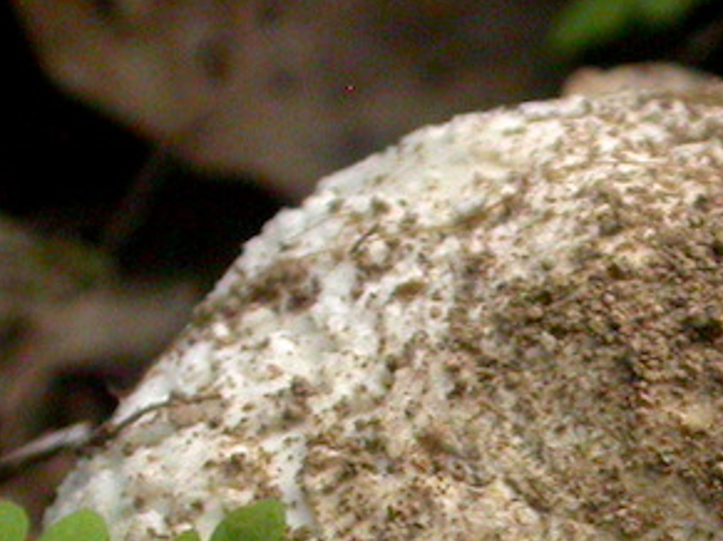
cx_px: 778
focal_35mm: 238
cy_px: 706
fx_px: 4969
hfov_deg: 8.3
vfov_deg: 6.2
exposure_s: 1/116
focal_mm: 16
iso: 400
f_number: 3.9
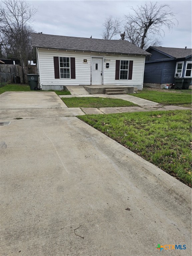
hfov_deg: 58.9
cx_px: 96
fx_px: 170
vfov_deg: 73.9
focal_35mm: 23
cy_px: 128
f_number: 1.7
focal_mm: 6.3
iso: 10
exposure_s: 1/470
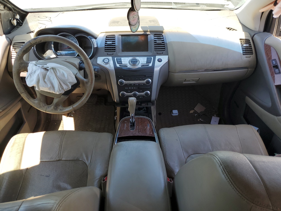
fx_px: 211
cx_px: 140
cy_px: 106
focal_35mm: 26
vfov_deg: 53.1
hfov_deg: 67.3
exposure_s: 1/357
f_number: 1.5
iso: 50
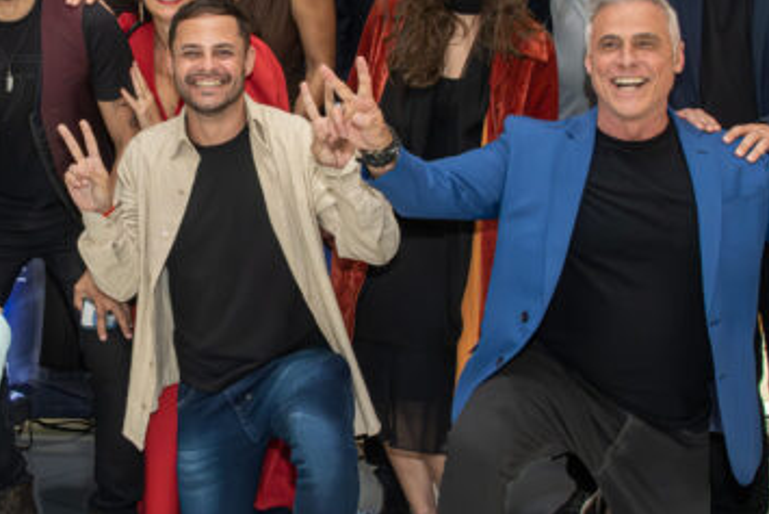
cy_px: 171
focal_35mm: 73
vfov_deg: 18.6
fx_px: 1560
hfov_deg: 27.1
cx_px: 149
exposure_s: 1/200
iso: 3200
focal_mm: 24
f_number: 5.6
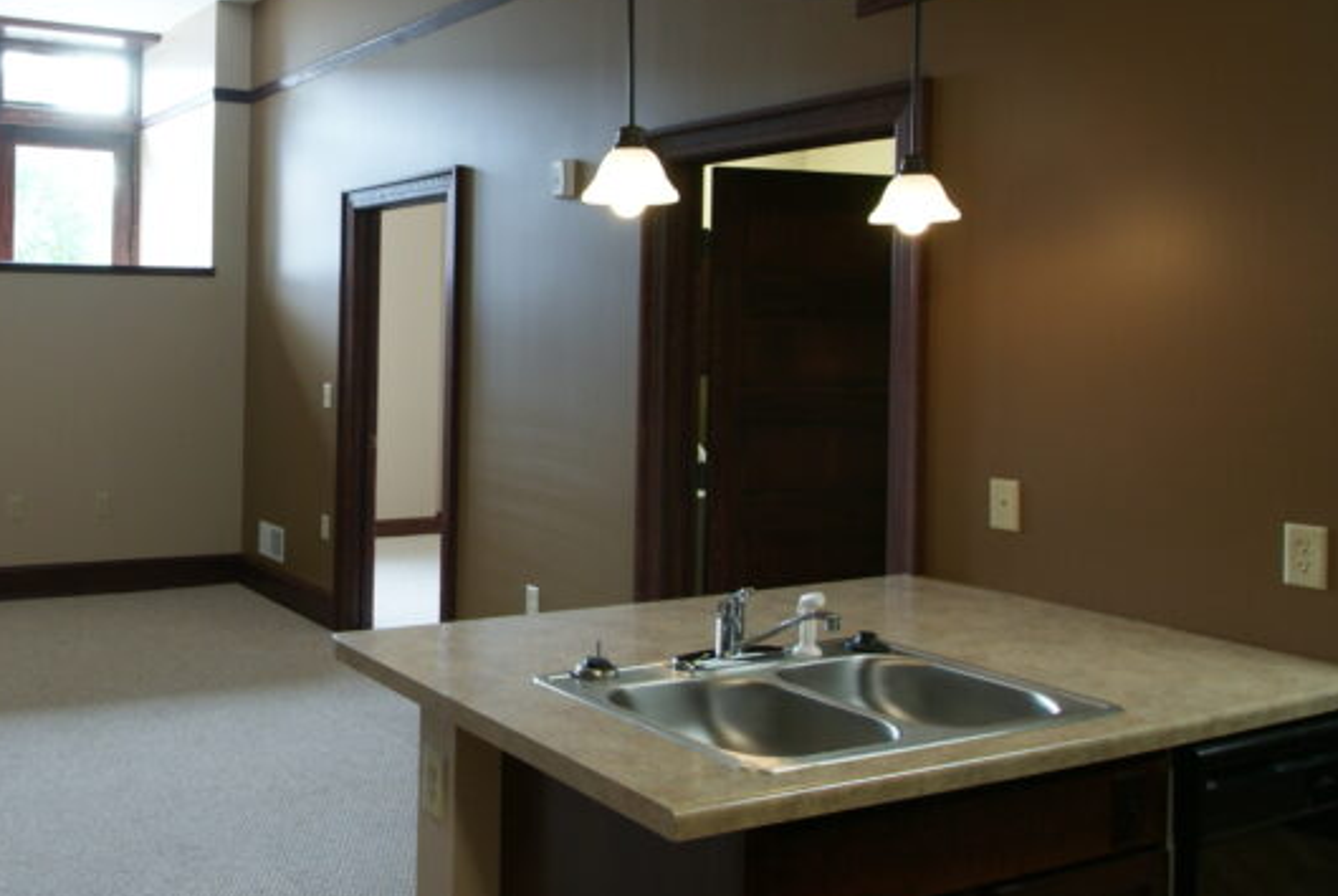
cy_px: 323
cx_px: 296
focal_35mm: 32
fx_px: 1189
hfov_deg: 55.2
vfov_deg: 40.9
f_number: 5.6
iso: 200
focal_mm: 11
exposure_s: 1/5
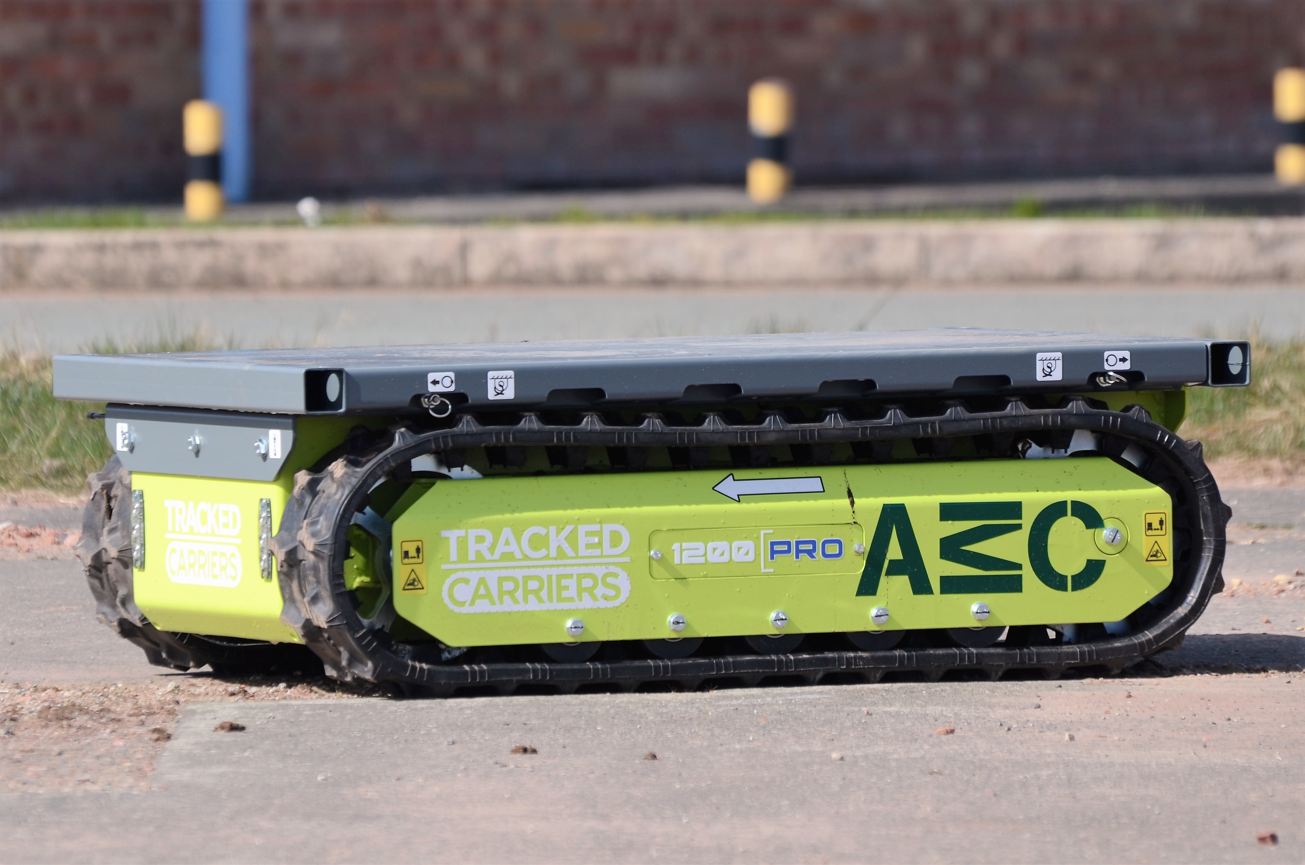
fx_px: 10039
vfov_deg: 4.9
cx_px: 652
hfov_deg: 7.4
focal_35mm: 278
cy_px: 432
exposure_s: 1/800
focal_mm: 185
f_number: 5
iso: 100
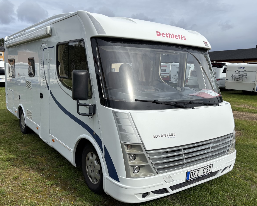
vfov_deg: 47.1
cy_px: 112
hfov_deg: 57.0
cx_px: 113
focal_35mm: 31
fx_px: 236
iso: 50
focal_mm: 5.96
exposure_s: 1/4630
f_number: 1.6
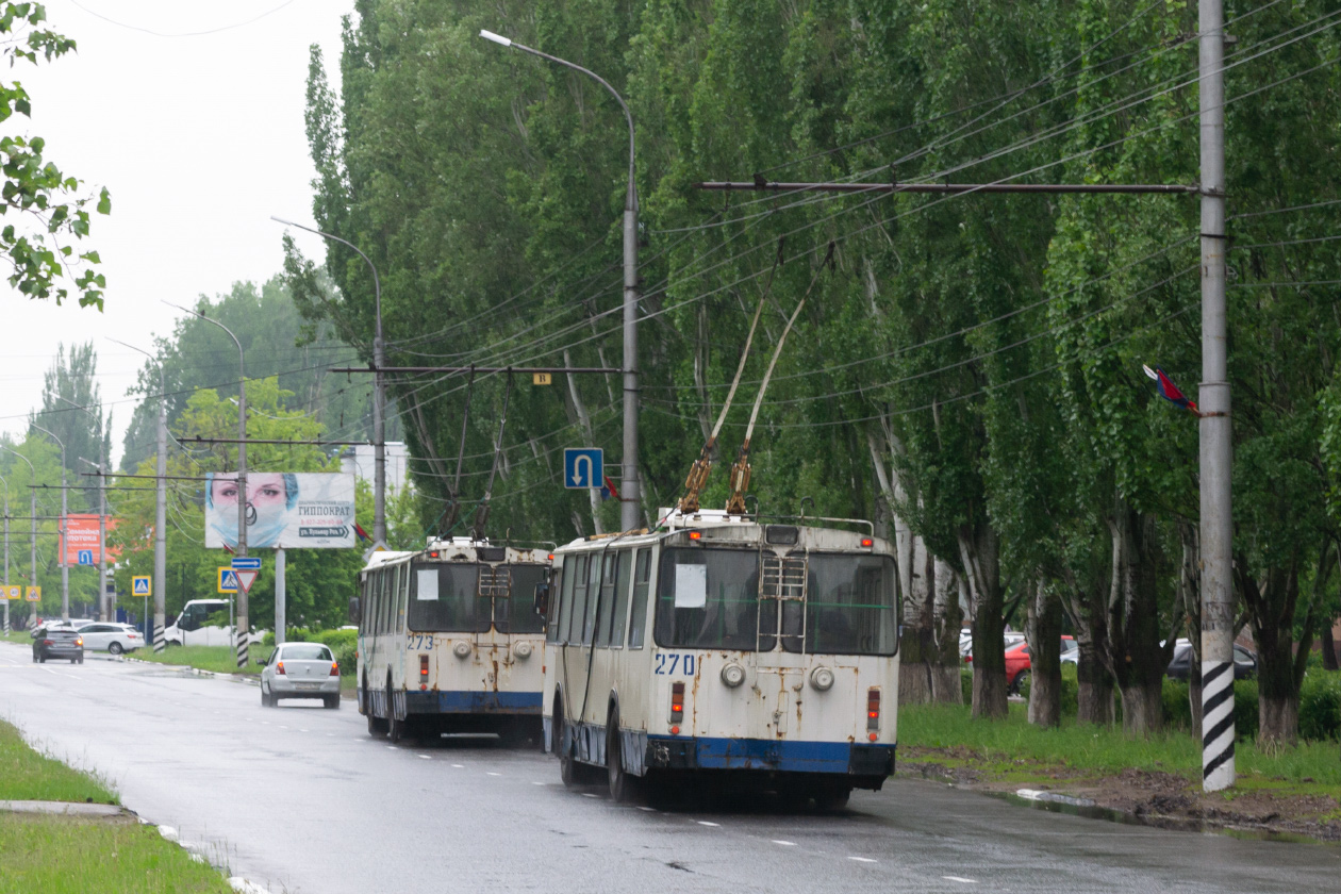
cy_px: 447
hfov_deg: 18.9
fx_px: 4023
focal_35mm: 108
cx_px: 670
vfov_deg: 12.7
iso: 400
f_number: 7.1
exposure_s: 1/60
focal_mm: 72
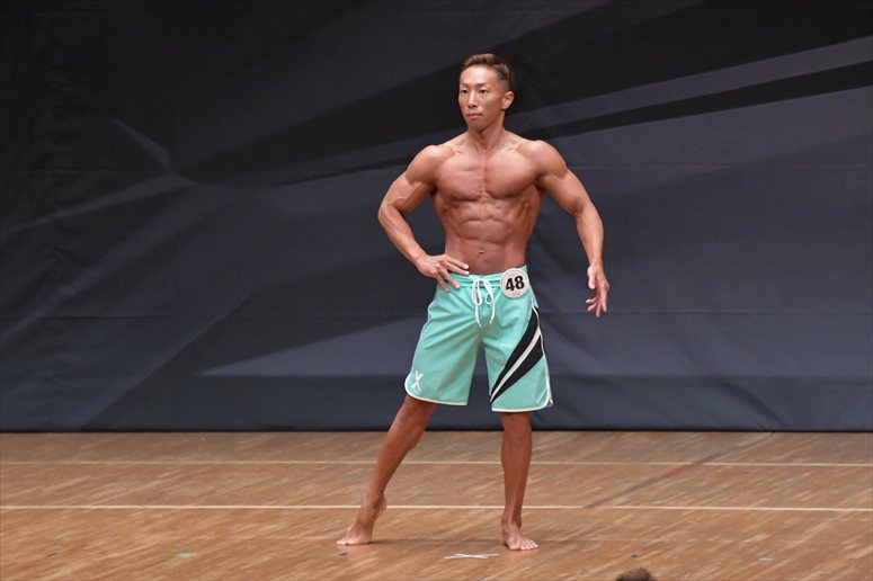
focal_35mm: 300
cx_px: 436
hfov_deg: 6.9
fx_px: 7272
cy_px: 290
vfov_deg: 4.6
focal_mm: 200
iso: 6400
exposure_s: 1/400
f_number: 5.6
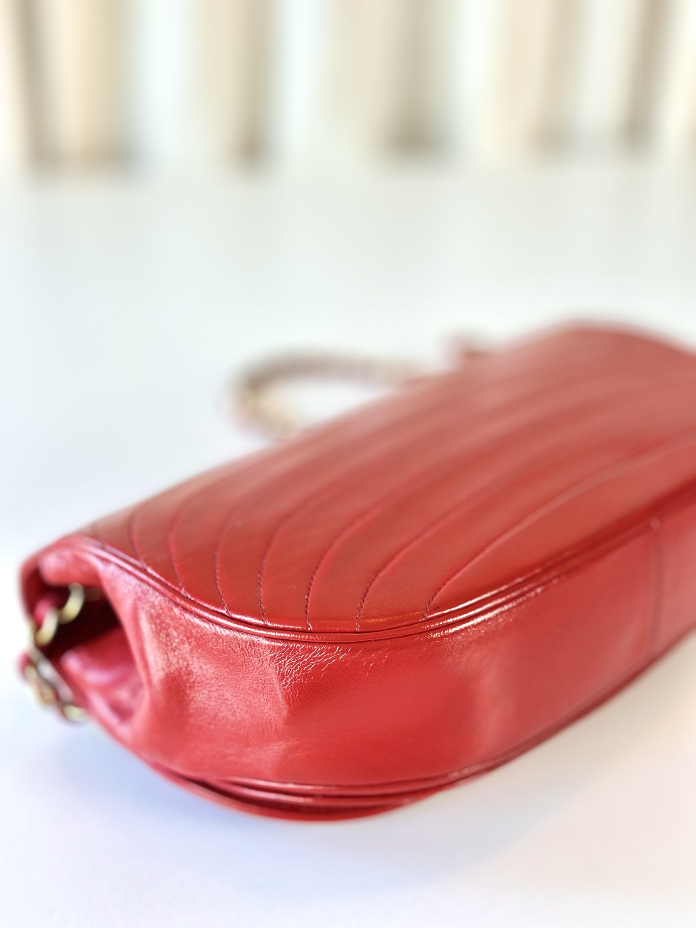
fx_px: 1287
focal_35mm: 48
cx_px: 348
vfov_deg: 39.7
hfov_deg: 30.3
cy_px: 464
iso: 250
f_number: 1.78
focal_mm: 6.86
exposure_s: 1/100
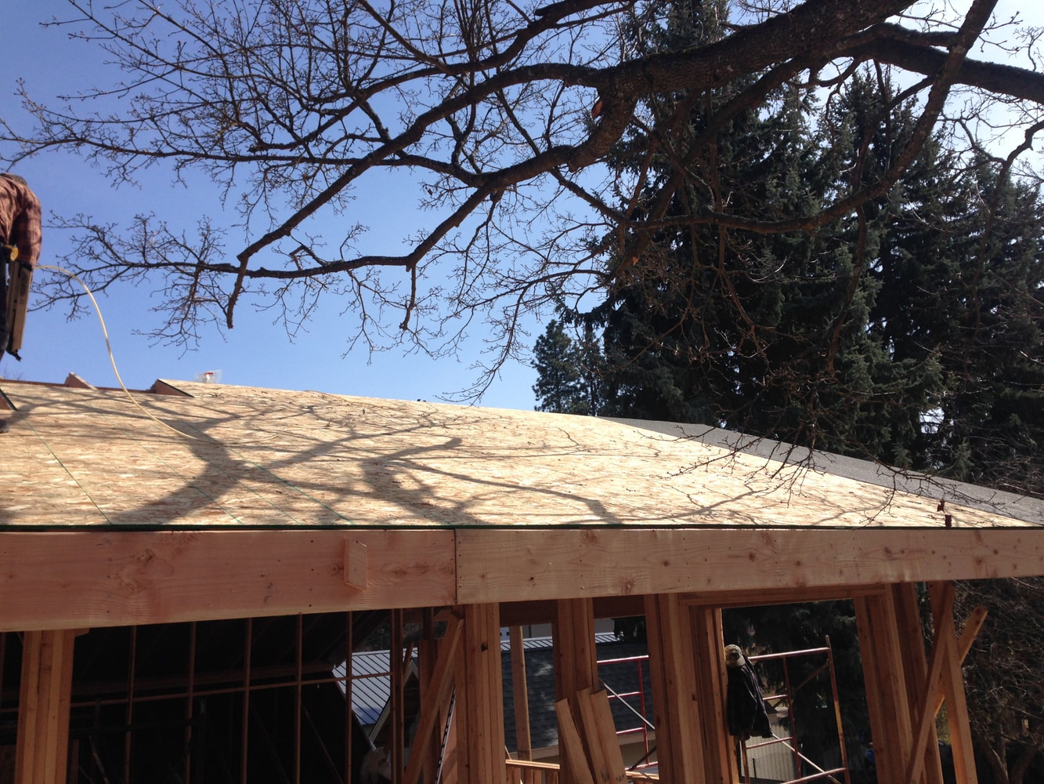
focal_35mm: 33
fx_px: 995
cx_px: 522
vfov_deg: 43.0
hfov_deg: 55.3
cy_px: 392
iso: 50
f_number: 2.4
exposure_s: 1/1642
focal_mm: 4.12
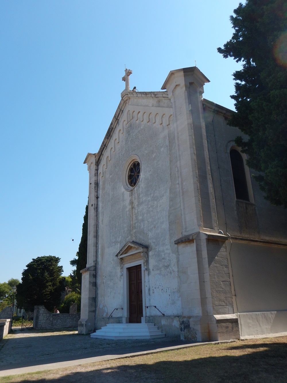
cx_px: 144
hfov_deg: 48.2
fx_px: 321
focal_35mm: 29
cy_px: 192
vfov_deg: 61.7
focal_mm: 5.1
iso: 125
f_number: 4.1
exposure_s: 1/800
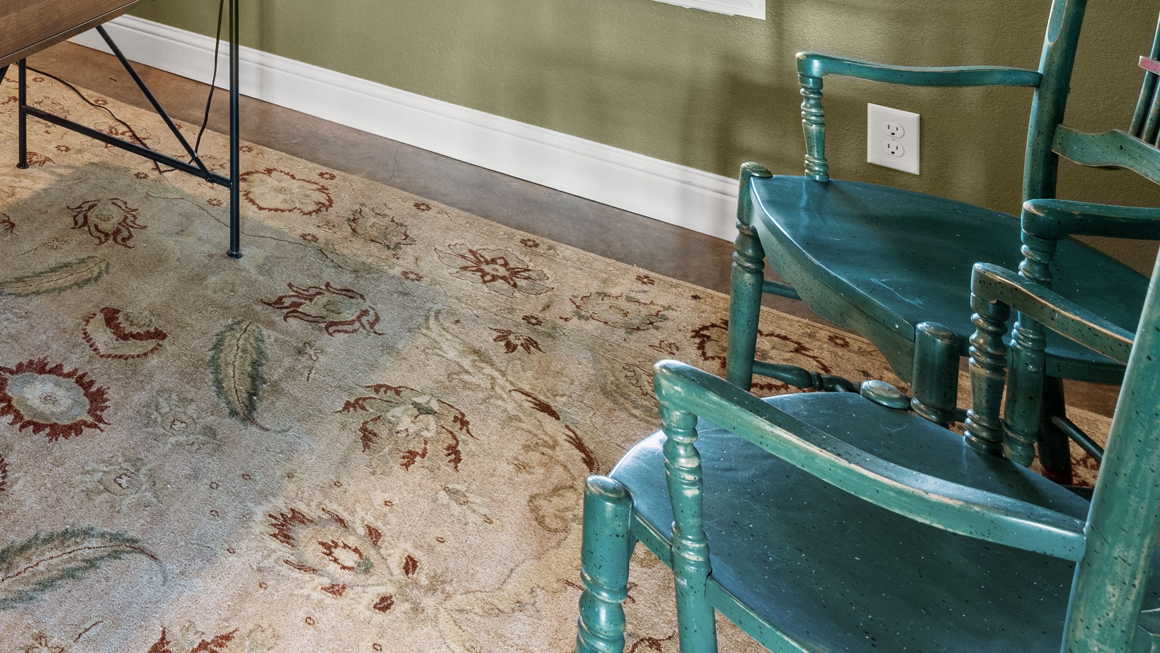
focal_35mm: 38
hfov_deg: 39.8
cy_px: -401
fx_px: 1169
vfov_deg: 23.1
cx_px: -191
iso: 100
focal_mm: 12
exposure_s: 1/5
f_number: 8
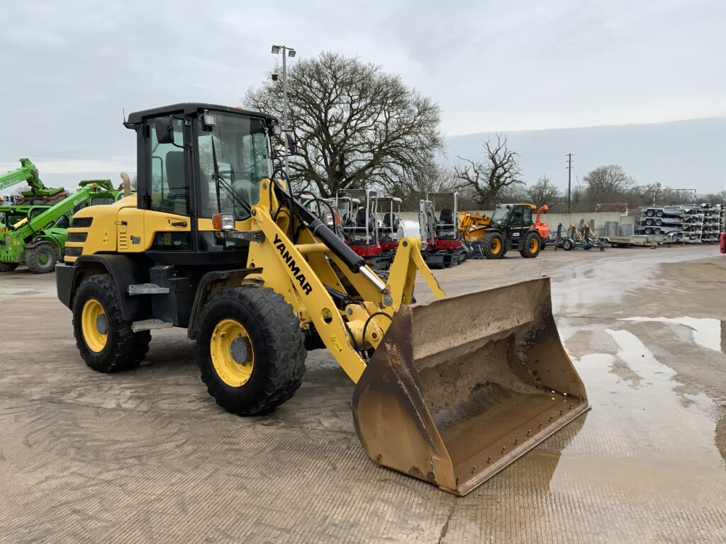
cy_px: 272
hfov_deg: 61.7
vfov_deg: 48.2
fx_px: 608
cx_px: 363
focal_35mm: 29
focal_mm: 3
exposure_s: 1/375
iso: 16
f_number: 1.8
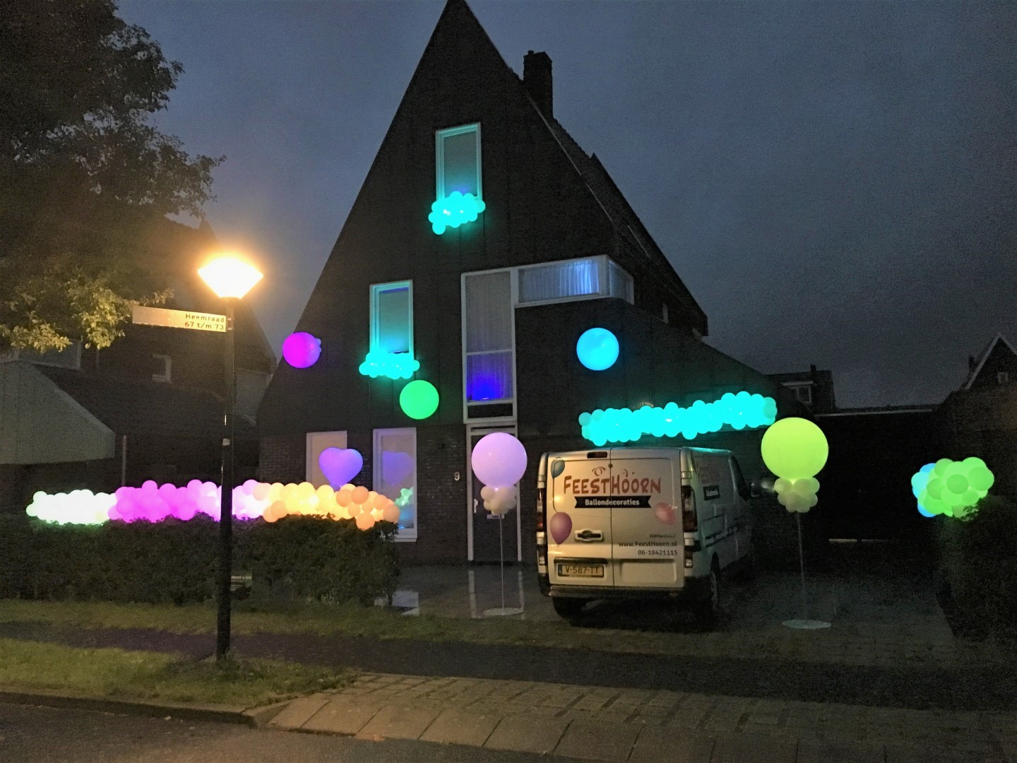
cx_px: 508
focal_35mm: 29
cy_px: 382
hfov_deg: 61.7
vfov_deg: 48.2
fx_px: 852
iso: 800
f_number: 2.2
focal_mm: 4.15
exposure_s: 1/17
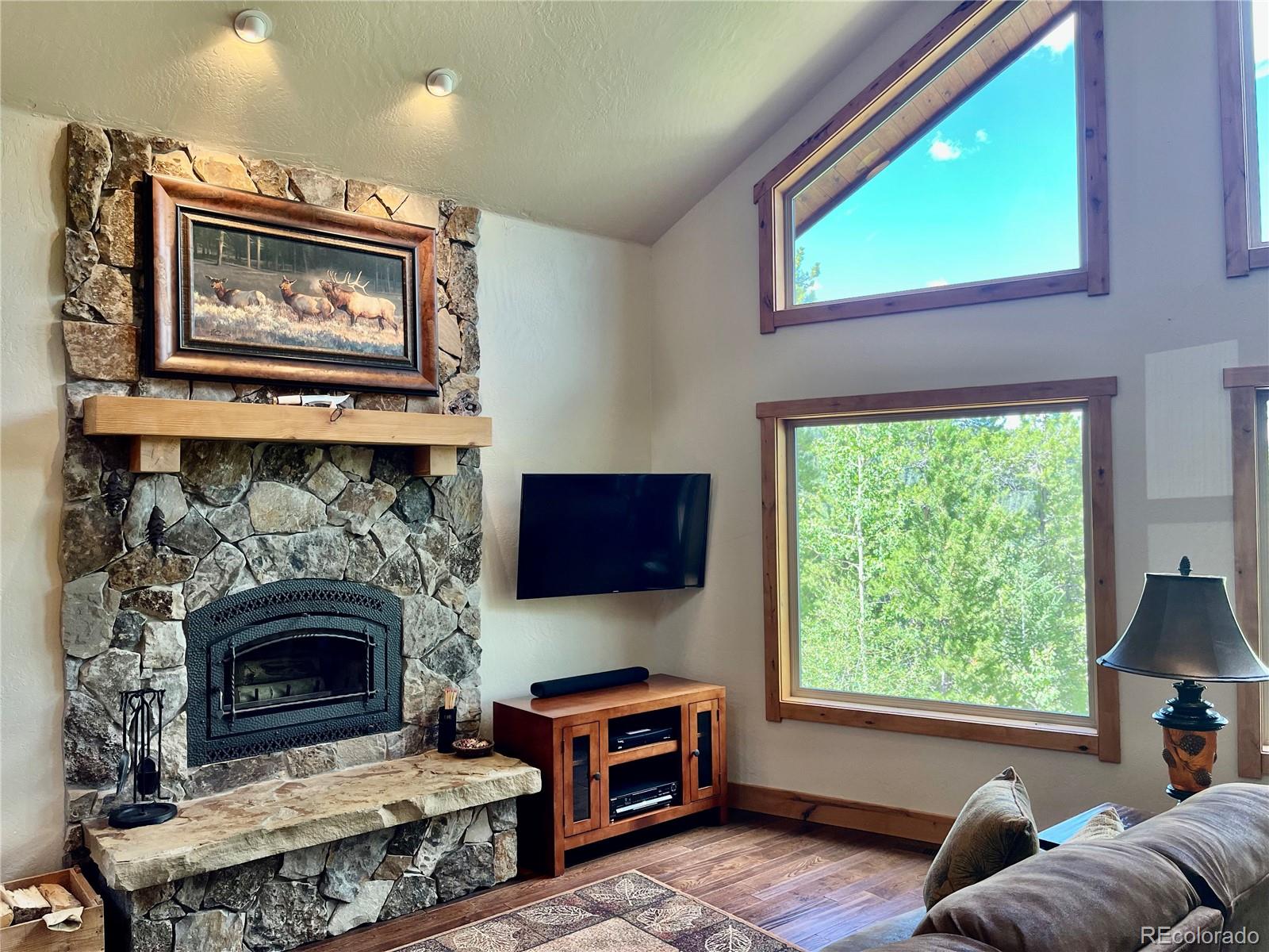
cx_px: 634
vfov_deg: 53.1
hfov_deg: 67.3
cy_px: 476
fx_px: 953
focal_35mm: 26
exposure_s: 1/120
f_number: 1.6
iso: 80
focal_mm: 5.1
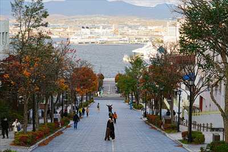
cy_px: 76
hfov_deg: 28.1
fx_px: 456
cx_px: 114
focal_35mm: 72
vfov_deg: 18.9
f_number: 6.3
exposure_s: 1/125
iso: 100
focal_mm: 72
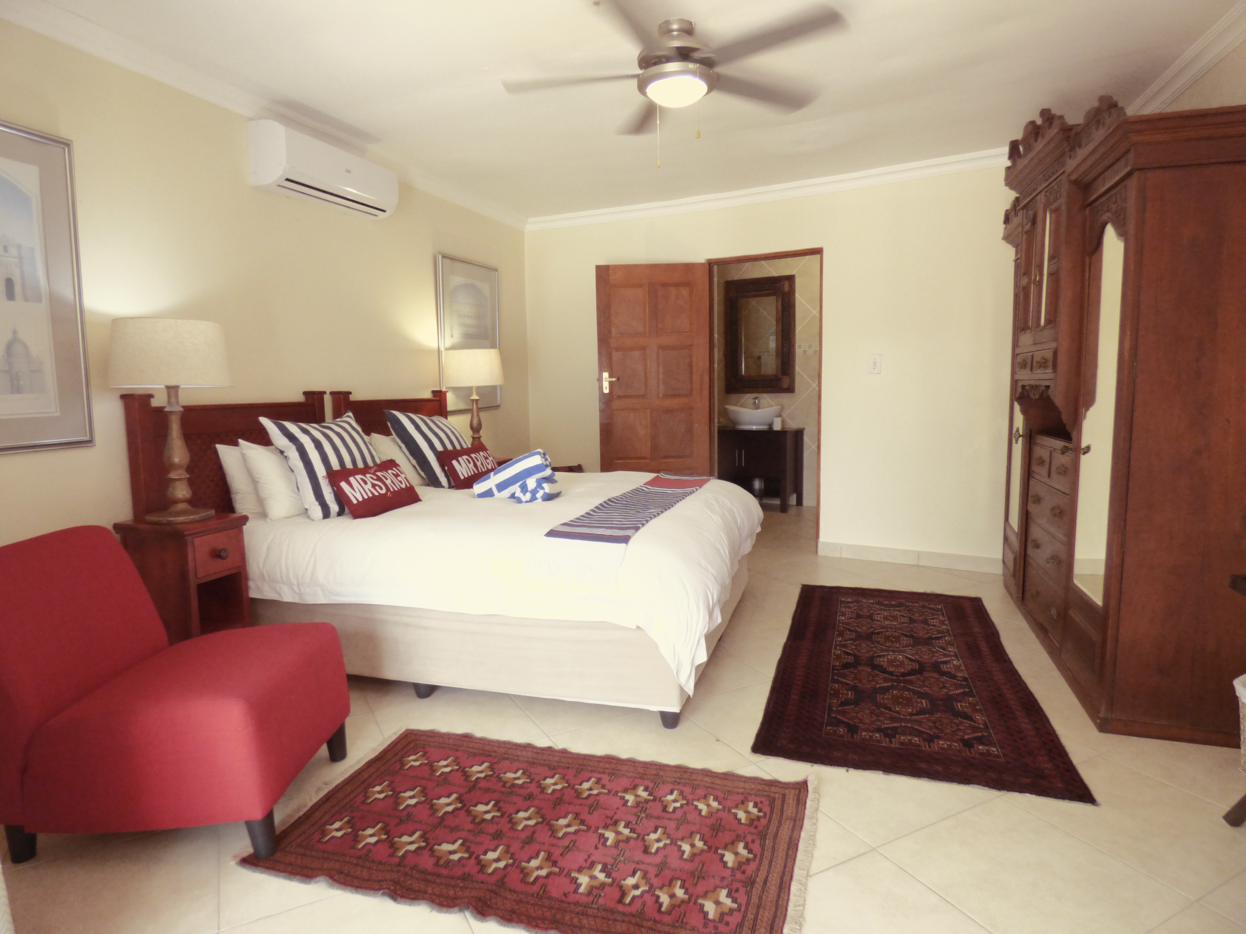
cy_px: 467
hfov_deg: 81.7
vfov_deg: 66.0
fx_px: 720
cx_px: 623
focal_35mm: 20
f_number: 2.8
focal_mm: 3.58
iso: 200
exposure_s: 1/60
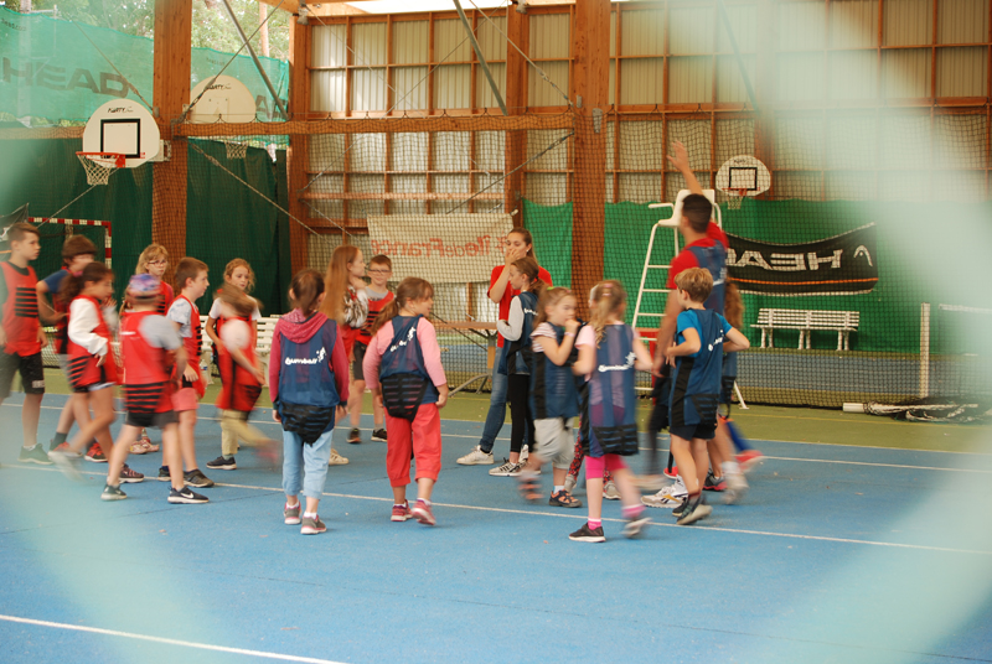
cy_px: 332
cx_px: 496
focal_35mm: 57
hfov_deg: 35.0
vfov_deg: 23.9
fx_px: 1573
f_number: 5
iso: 100
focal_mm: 38
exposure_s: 1/13
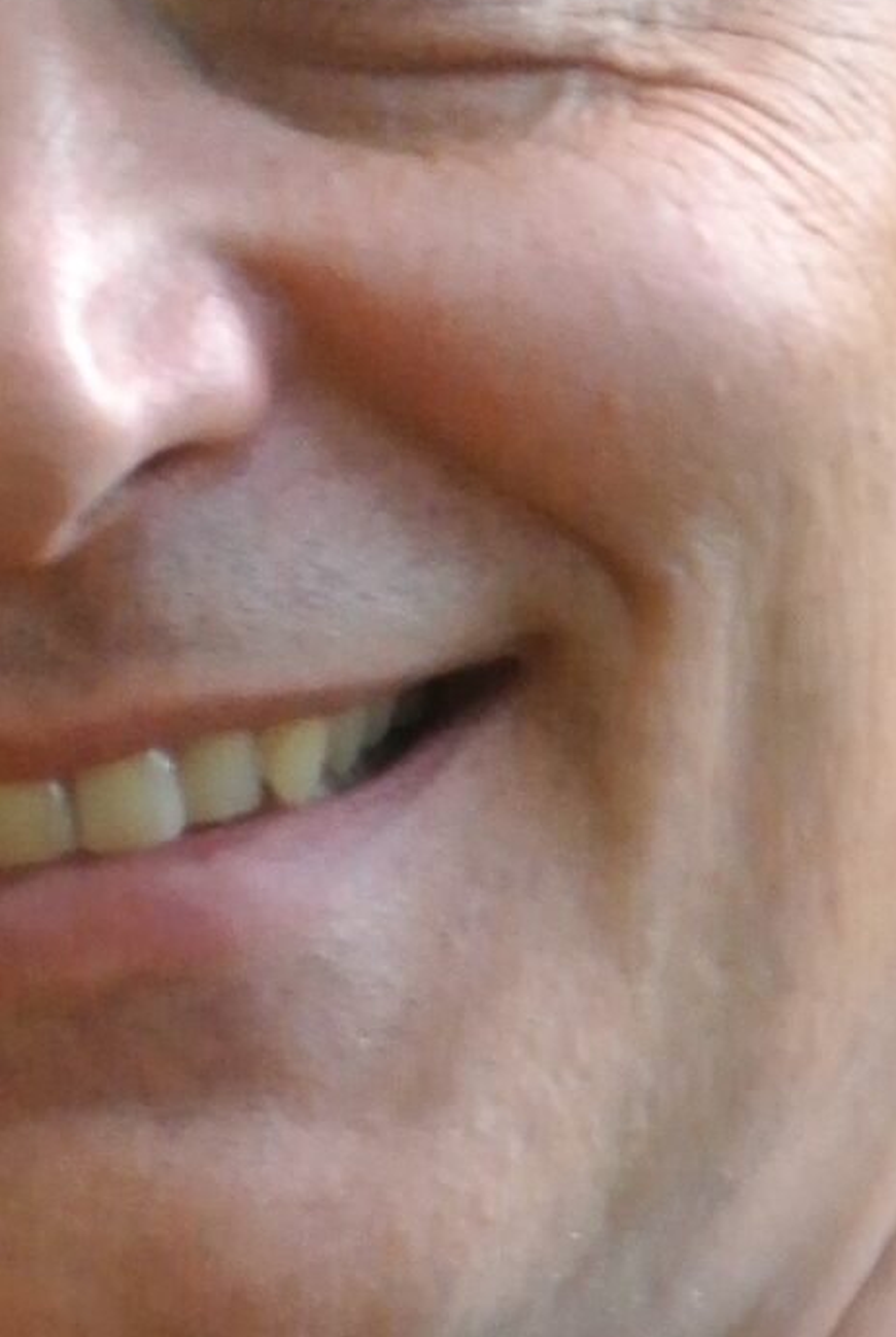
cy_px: 531
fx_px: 36270
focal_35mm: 975
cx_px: 202
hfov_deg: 1.4
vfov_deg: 2.1
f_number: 8
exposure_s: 1/50
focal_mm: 97.2
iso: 800
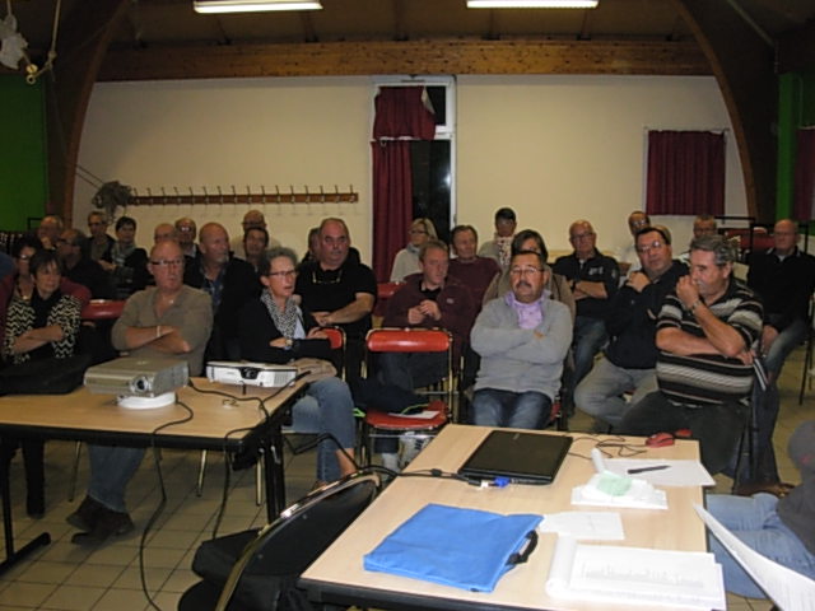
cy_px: 306
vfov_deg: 37.7
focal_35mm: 38
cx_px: 408
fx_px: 895
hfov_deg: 49.0
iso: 400
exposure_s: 1/114
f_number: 2.9
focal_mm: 6.3
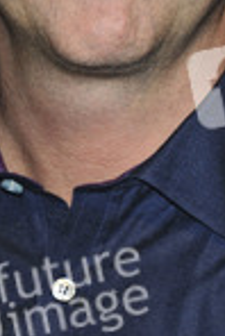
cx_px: 99
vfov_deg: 4.2
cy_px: -39
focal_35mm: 485
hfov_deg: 2.8
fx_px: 4536
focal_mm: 120
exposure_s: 1/200
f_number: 4.5
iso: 320
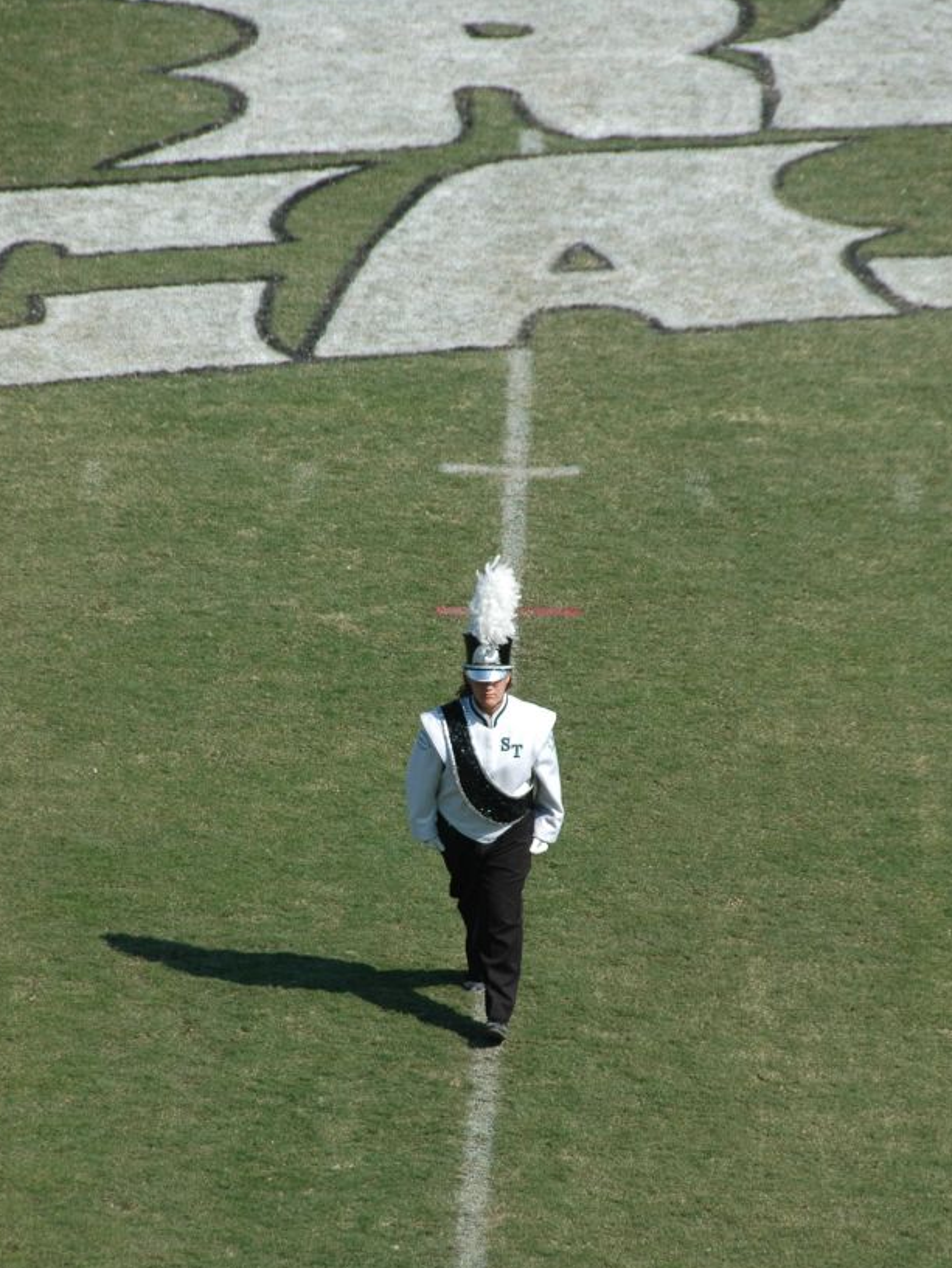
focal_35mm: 361
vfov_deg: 5.5
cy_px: 756
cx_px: 467
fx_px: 13234
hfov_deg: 4.1
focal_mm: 200
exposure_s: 1/640
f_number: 6.3
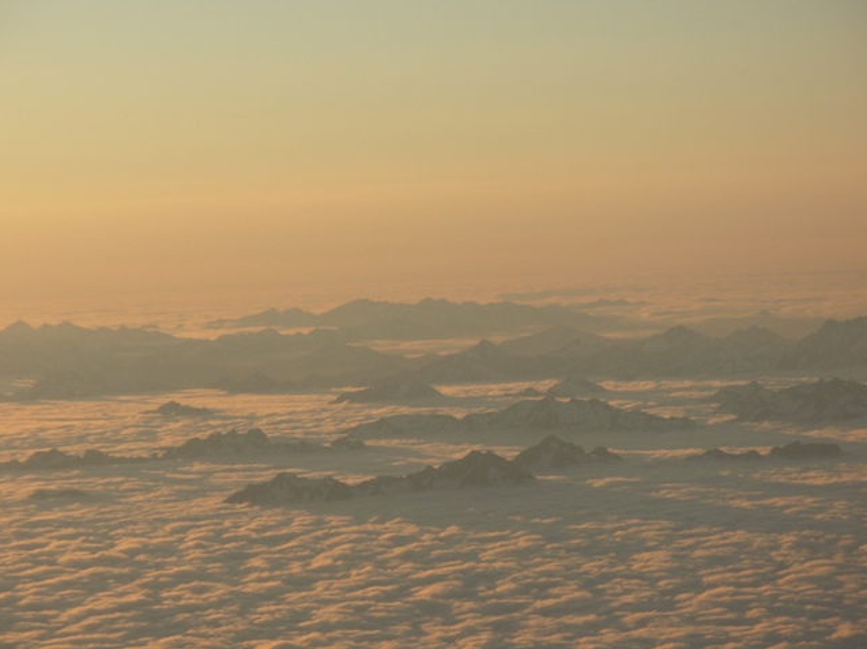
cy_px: 325
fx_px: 4781
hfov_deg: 10.4
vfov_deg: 7.8
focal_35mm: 191
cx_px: 433
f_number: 5
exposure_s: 1/242
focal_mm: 31.4
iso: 50
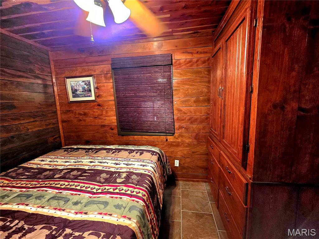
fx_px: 120
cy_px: 120
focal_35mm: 13
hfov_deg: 106.2
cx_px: 160
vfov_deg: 89.9
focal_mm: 2.2
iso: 1000
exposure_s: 1/40
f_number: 1.9
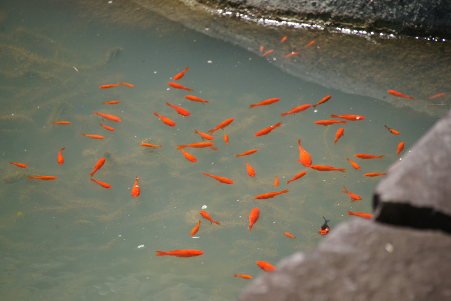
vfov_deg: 2.7
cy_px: 150
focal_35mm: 500
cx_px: 226
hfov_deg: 4.1
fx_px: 6262
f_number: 7.1
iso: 400
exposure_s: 1/500
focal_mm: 500
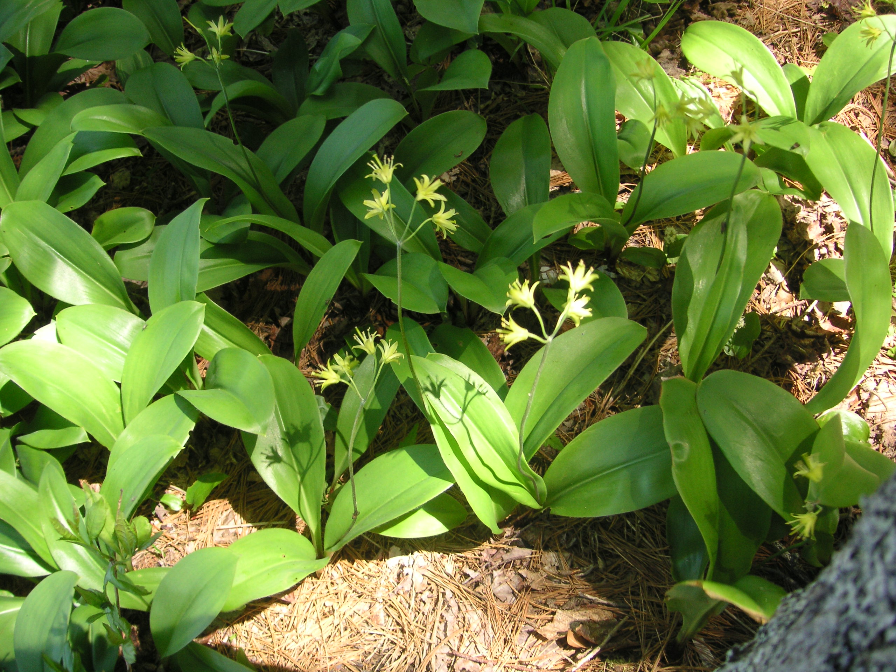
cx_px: 448
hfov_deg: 50.1
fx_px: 958
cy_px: 336
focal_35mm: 37
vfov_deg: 38.7
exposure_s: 1/90
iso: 50
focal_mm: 6.1
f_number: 2.8
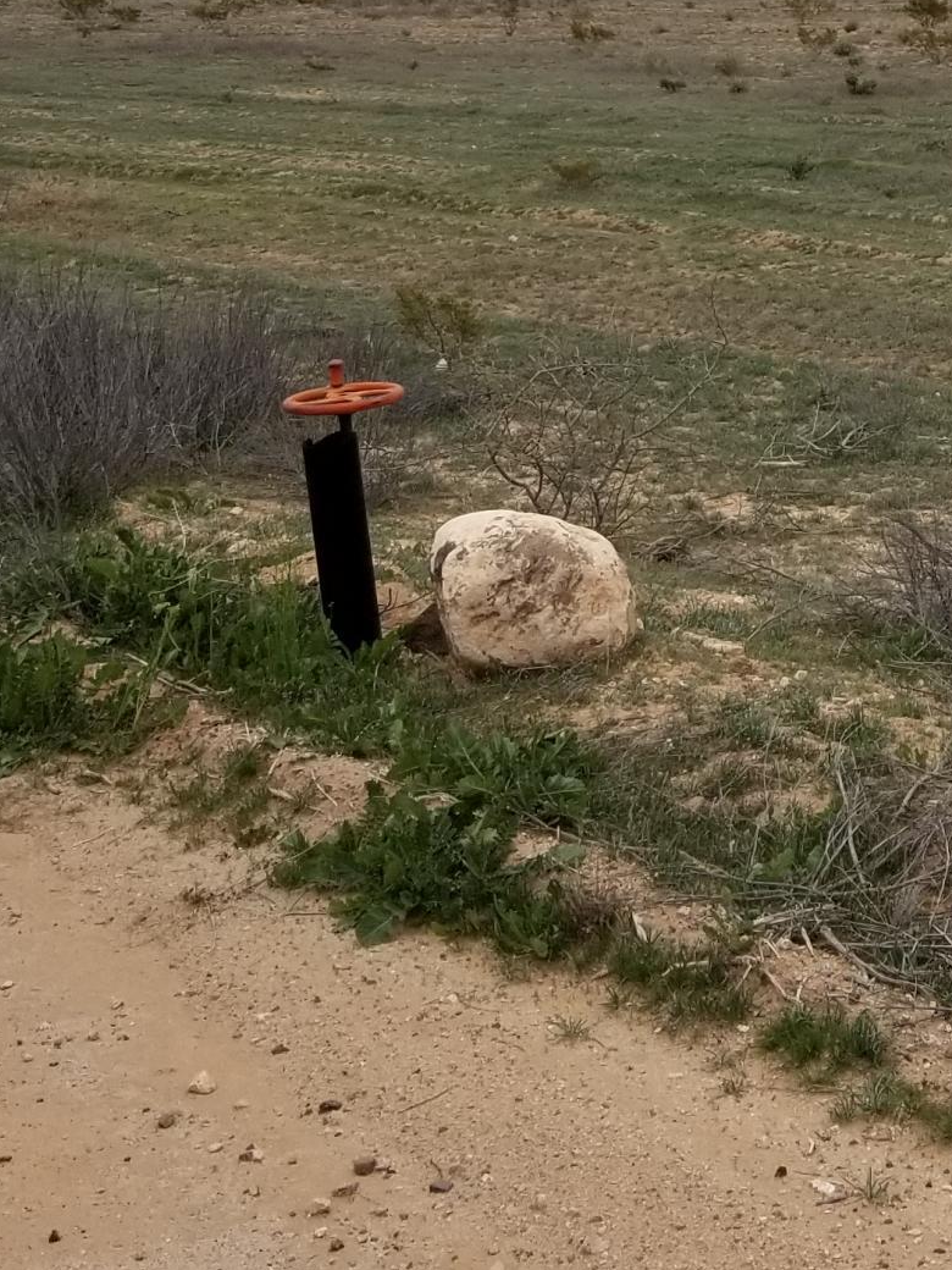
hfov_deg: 18.7
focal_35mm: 75
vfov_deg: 24.9
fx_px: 2750
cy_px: 31
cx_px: 1101
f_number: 1.7
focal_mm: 4.3
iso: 50
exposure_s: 1/552
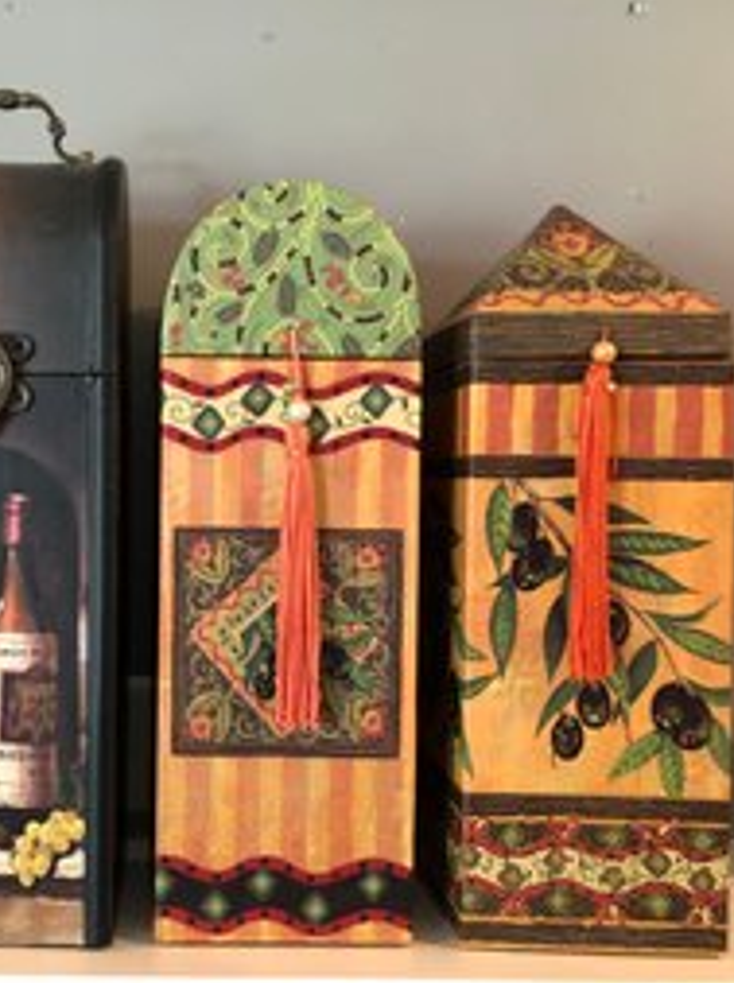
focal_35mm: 38
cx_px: 142
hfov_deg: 36.3
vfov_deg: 49.0
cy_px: 492
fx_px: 1077
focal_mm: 3.99
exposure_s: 1/15
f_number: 1.8
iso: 100
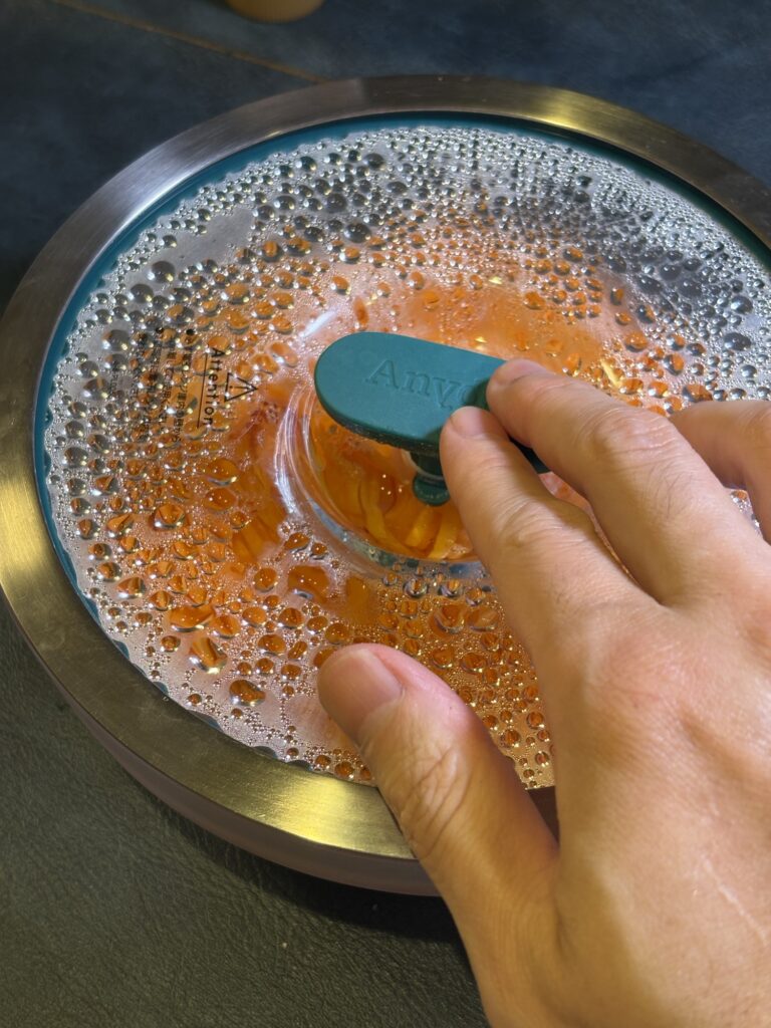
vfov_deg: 36.8
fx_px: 1544
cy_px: 514
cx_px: 386
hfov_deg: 28.0
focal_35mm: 52
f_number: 1.6
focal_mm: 5.96
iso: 64
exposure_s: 1/60
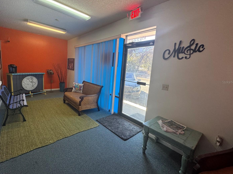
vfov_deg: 78.0
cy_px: 82
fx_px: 108
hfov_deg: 94.2
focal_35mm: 16
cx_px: 105
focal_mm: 2.22
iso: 250
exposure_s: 1/99
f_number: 2.2
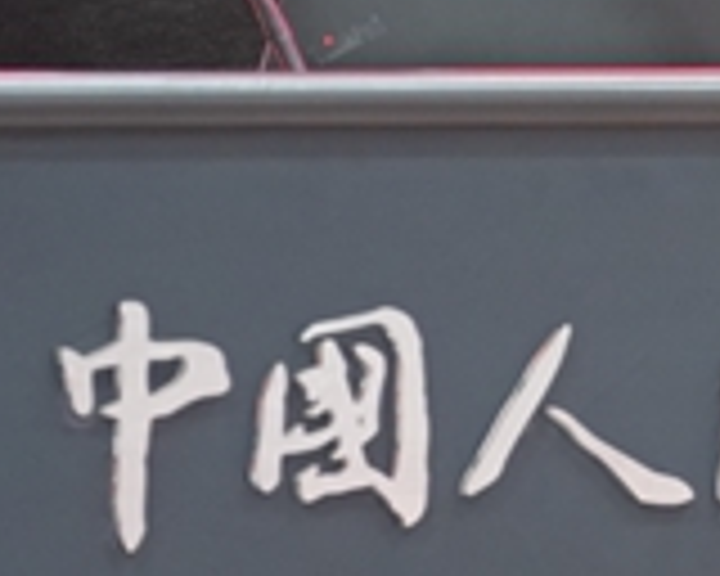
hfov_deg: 2.1
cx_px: 549
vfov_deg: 1.7
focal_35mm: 930
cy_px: -243
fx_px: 19818
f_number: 2.8
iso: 2000
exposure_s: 1/100
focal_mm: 176
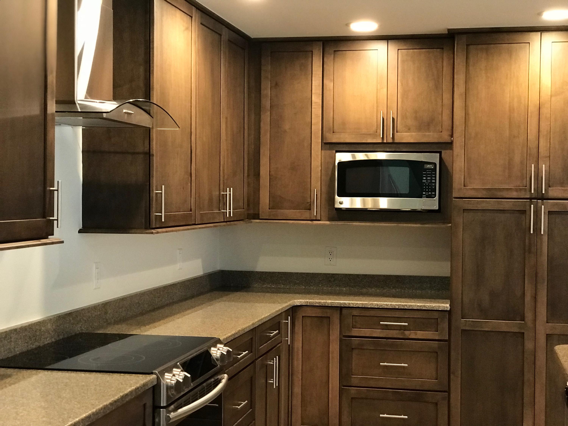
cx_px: 284
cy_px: 213
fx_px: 935
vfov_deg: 25.7
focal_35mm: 57
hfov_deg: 33.8
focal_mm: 6.6
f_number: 2.8
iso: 800
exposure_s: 1/60
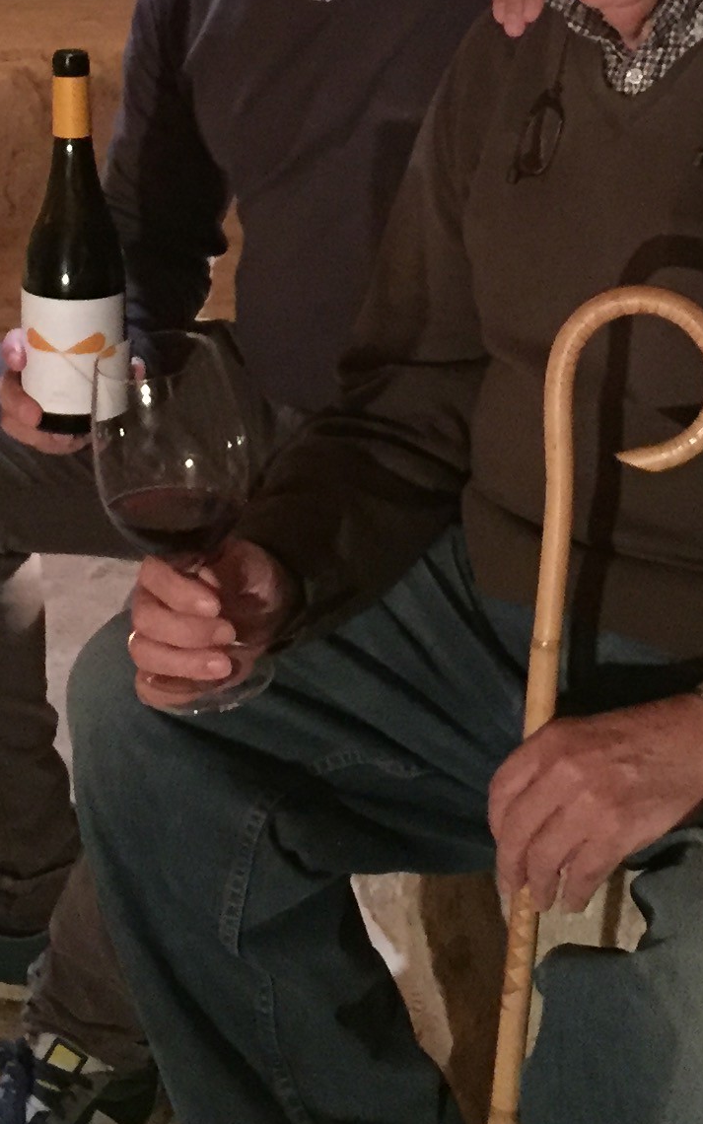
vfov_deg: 22.7
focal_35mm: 88
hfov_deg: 14.8
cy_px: 15
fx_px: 2696
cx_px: 219
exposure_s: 1/17
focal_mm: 4.15
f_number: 2.2
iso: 800
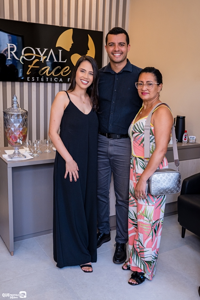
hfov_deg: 36.9
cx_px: 100
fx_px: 300
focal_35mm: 36
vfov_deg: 53.1
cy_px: 150
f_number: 2.8
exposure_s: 1/500
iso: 800
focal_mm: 24
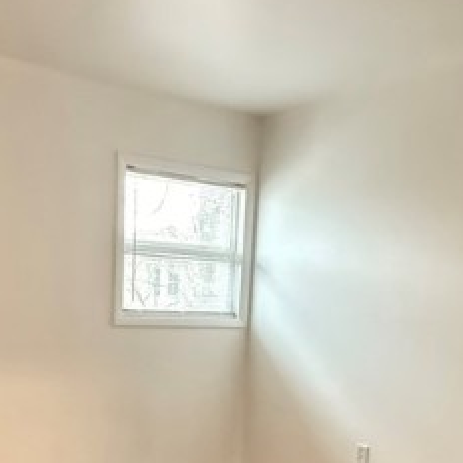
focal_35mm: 41
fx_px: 620
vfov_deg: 37.6
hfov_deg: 40.8
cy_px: 435
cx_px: 188
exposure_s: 1/40
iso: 1600
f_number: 2.2
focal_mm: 2.22
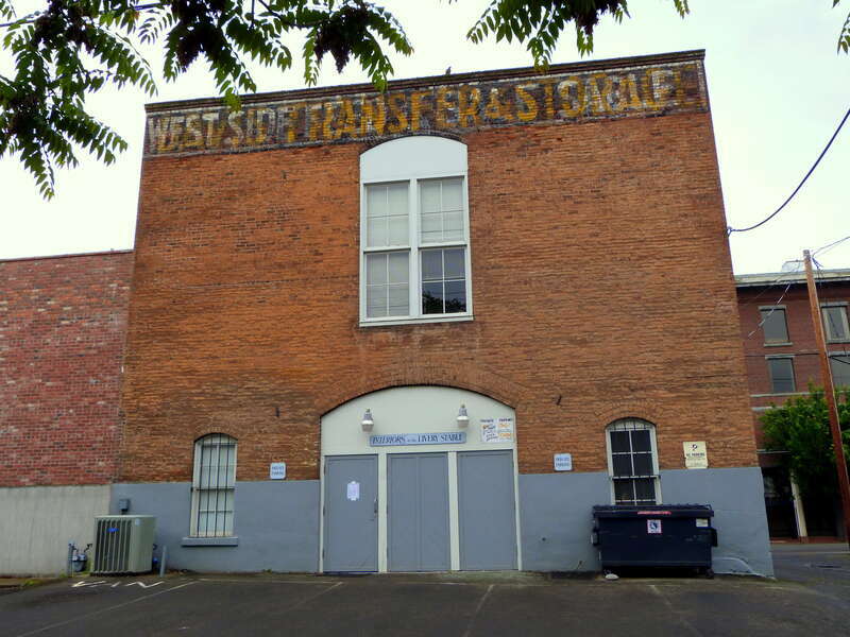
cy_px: 318
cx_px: 425
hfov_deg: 60.0
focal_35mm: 30
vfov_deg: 46.8
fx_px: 737
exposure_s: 1/250
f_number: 5
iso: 100
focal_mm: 5.2
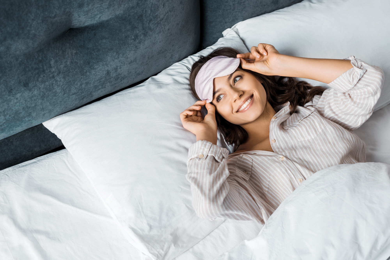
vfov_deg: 27.0
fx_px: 542
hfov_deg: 39.6
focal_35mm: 50
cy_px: 130
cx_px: 195
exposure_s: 1/200
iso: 250
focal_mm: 50
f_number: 3.5
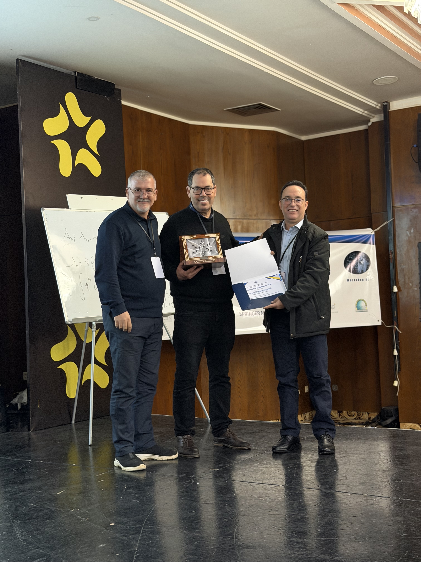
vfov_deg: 39.7
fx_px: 778
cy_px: 281
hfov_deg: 30.3
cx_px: 210
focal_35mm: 48
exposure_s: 1/25
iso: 640
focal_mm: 6.76
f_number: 1.78
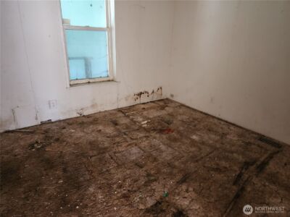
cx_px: 145
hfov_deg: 73.9
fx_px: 193
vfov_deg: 58.9
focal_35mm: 23
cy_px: 108
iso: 640
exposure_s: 1/24
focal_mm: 6.4
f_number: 1.8
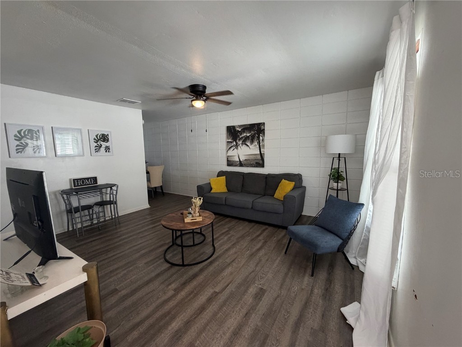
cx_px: 231
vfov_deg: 85.7
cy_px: 174
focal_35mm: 14
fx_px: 187
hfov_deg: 102.1
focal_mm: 2.22
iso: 320
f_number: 2.2
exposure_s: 1/120
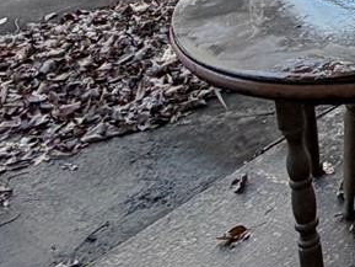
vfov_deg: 14.6
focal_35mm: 93
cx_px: 708
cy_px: -151
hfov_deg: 16.3
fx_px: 954
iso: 40
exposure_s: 1/188
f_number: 2.2
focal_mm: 2.22
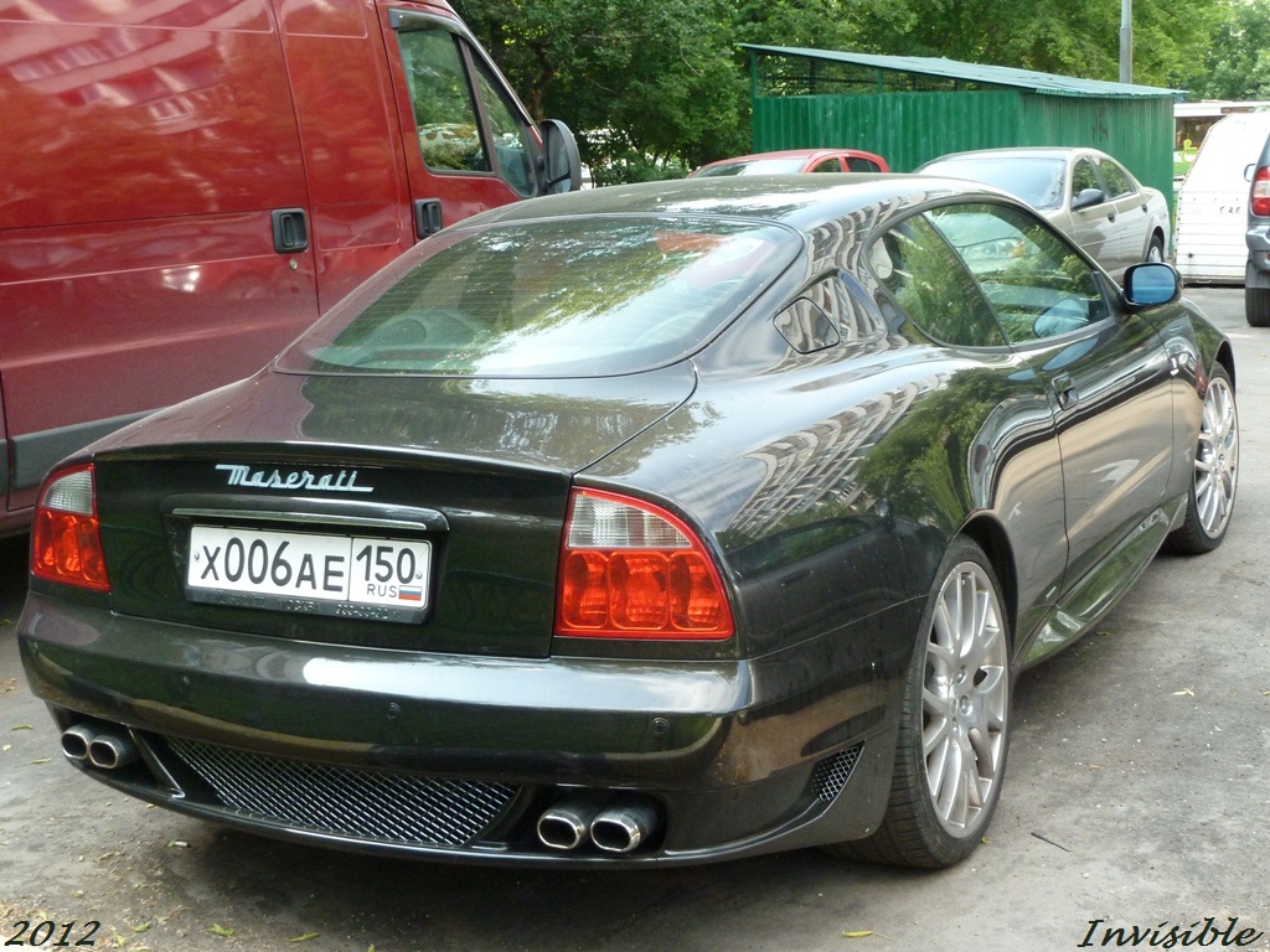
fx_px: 1761
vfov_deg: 30.3
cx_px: 635
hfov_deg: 39.7
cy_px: 476
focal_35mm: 48
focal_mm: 7.9
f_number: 3.8
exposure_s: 1/250
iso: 320
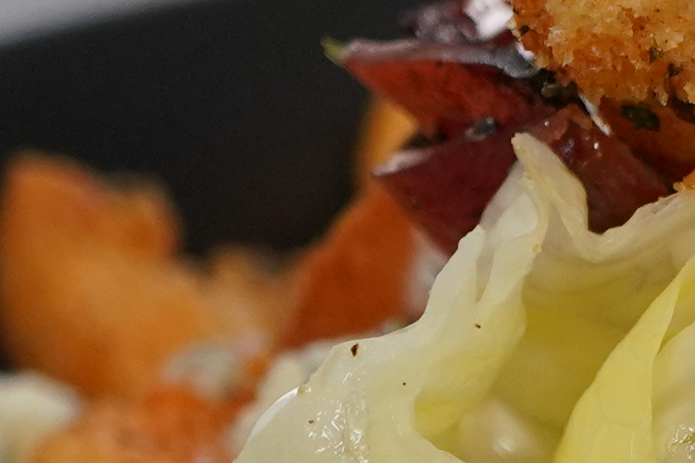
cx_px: 1173
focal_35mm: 296
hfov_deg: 6.8
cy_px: 746
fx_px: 5714
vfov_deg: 4.6
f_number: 4
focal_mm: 30
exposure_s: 1/640
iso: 1250
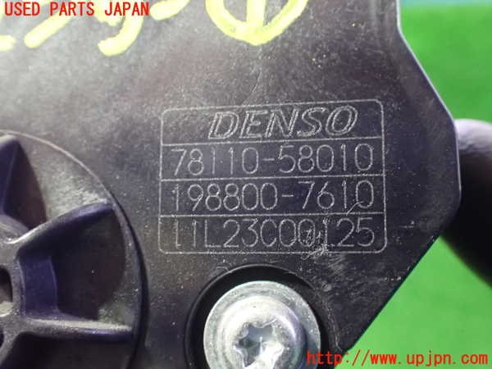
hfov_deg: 49.0
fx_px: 540
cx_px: 246
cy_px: 184
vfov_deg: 37.7
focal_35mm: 38
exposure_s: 1/15
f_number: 2.7
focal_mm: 6.83
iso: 1600
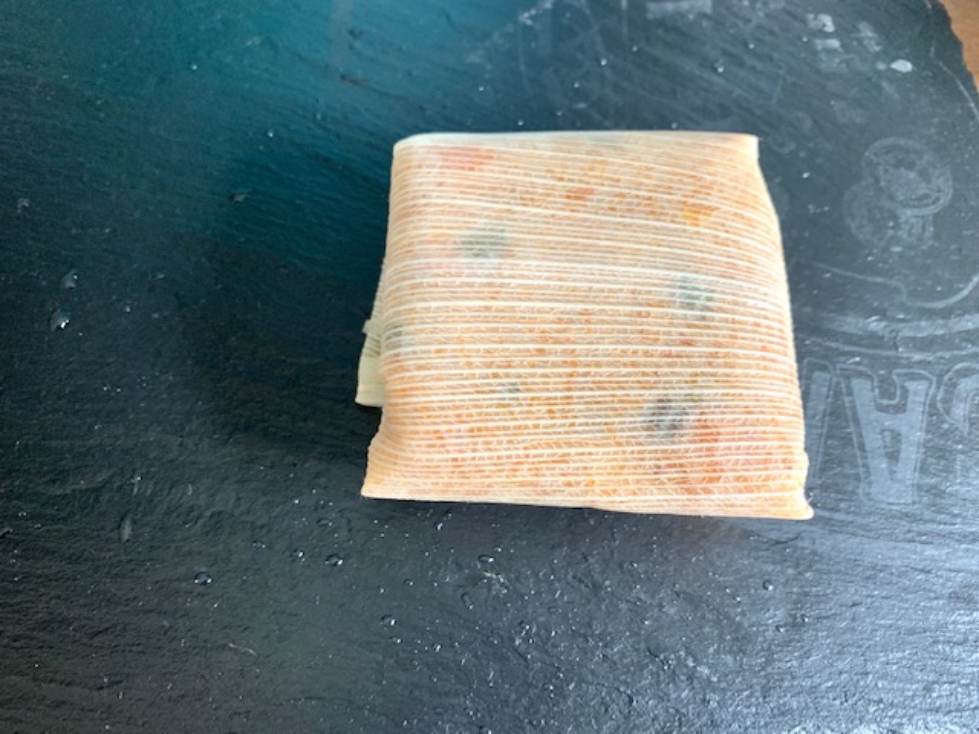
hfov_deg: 67.3
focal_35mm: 26
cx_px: 490
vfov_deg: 53.1
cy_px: 367
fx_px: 735
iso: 160
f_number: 1.8
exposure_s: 1/60
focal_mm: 4.25
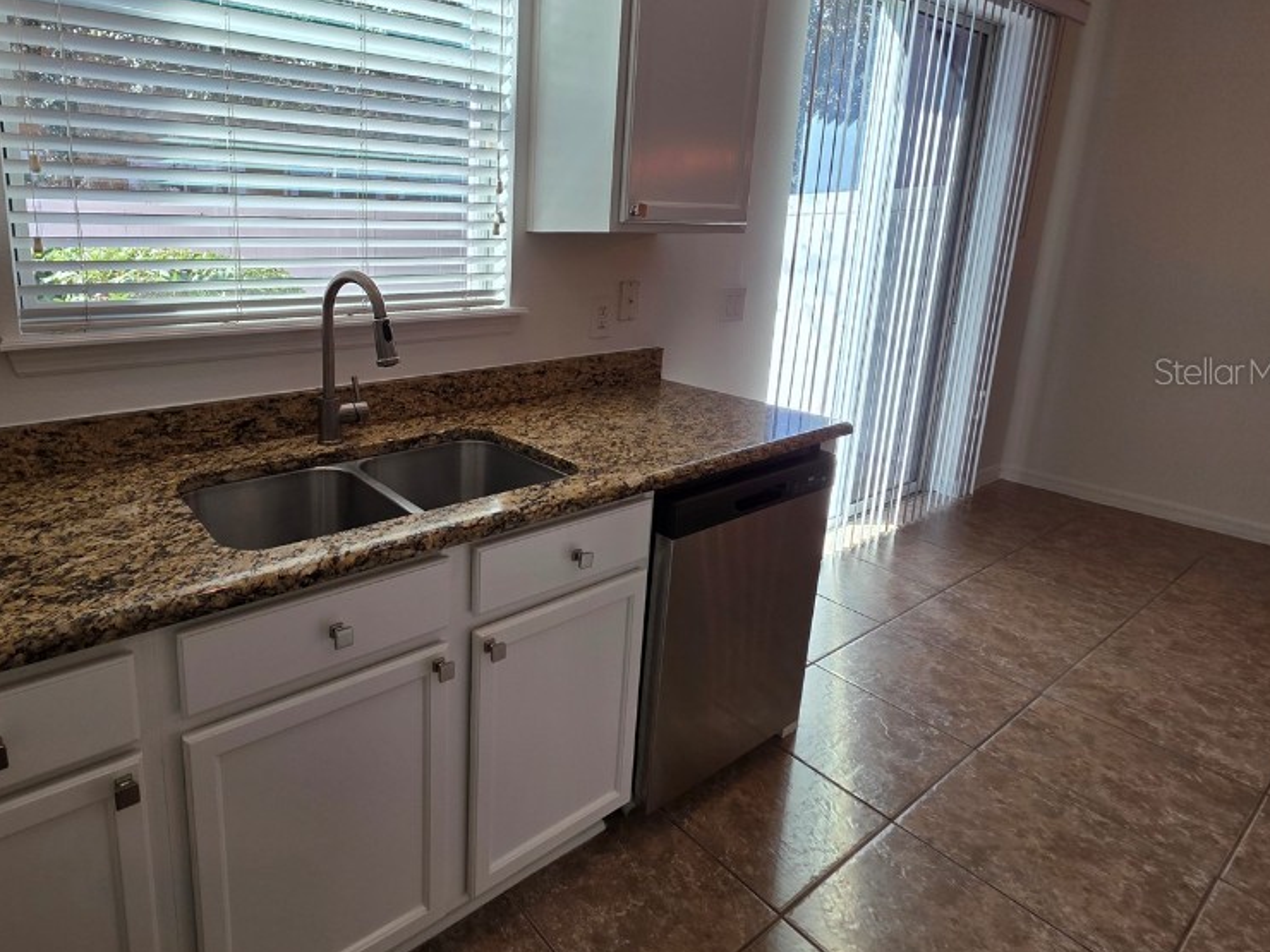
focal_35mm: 18
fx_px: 660
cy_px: 371
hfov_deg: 85.1
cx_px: 438
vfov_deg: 70.7
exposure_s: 1/120
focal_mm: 2.2
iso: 25
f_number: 1.9
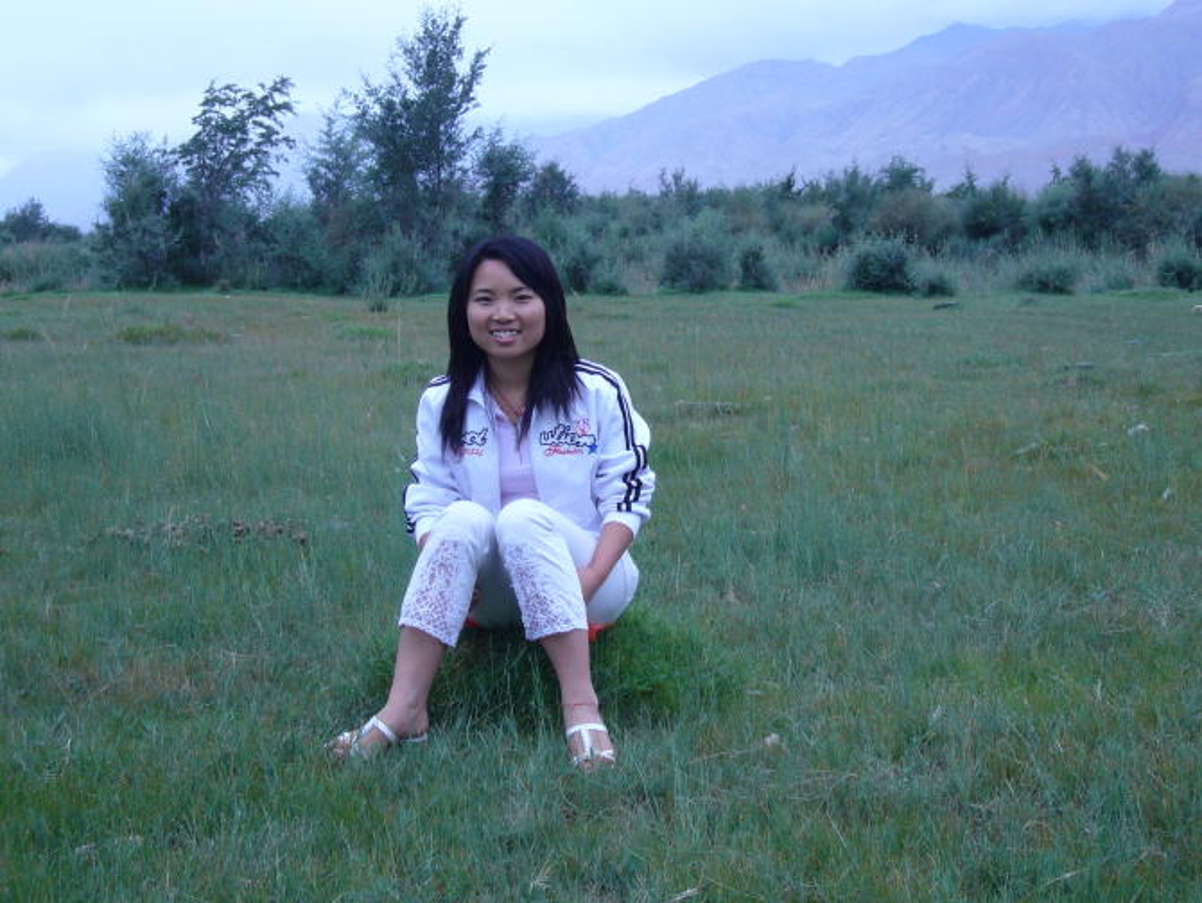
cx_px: 601
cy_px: 452
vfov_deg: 21.6
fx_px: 2362
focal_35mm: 68
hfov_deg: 28.6
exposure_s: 1/200
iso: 80
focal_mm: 11.2
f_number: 4.3
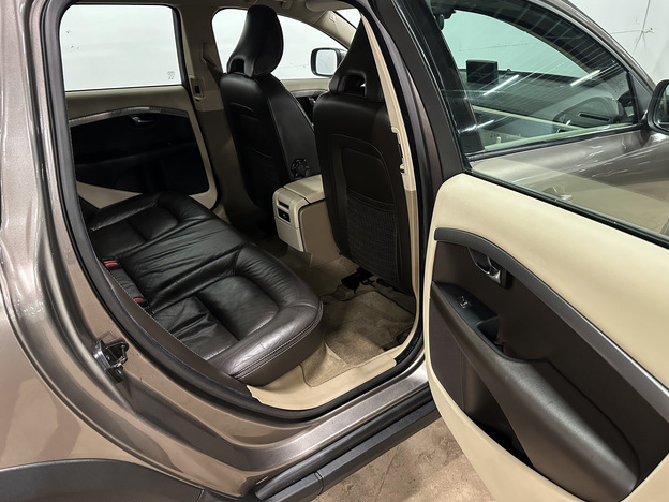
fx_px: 483
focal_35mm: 25
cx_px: 345
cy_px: 255
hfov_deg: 69.4
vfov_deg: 54.9
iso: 800
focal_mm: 6.86
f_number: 1.8
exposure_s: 1/35
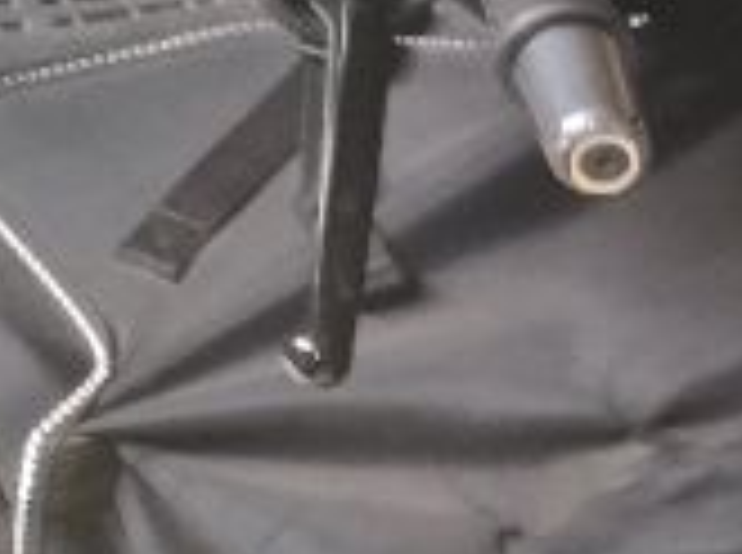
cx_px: 2226
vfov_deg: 6.8
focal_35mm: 210
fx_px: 4492
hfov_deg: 8.1
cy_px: 1113
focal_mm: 4.75
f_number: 1.65
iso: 640
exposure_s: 1/25
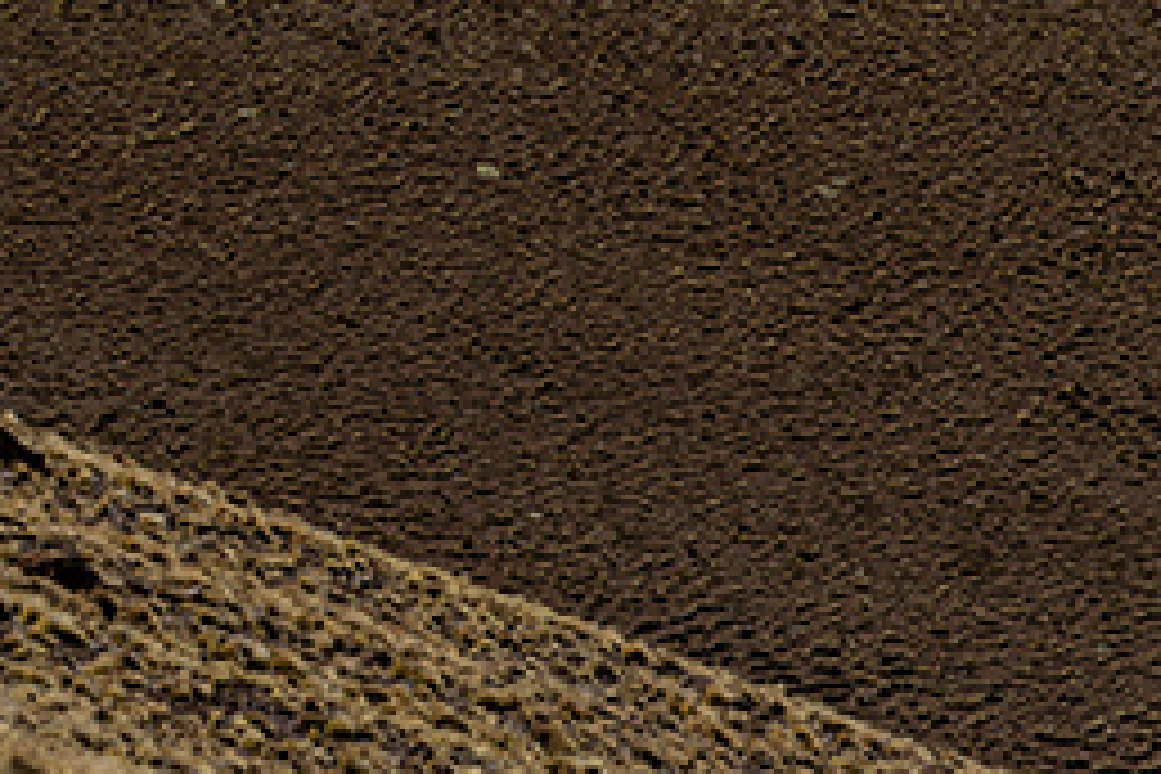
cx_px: 2236
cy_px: -513
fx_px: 23476
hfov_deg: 2.8
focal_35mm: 728
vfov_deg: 1.9
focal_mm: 125
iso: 100
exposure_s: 1/200
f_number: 7.1
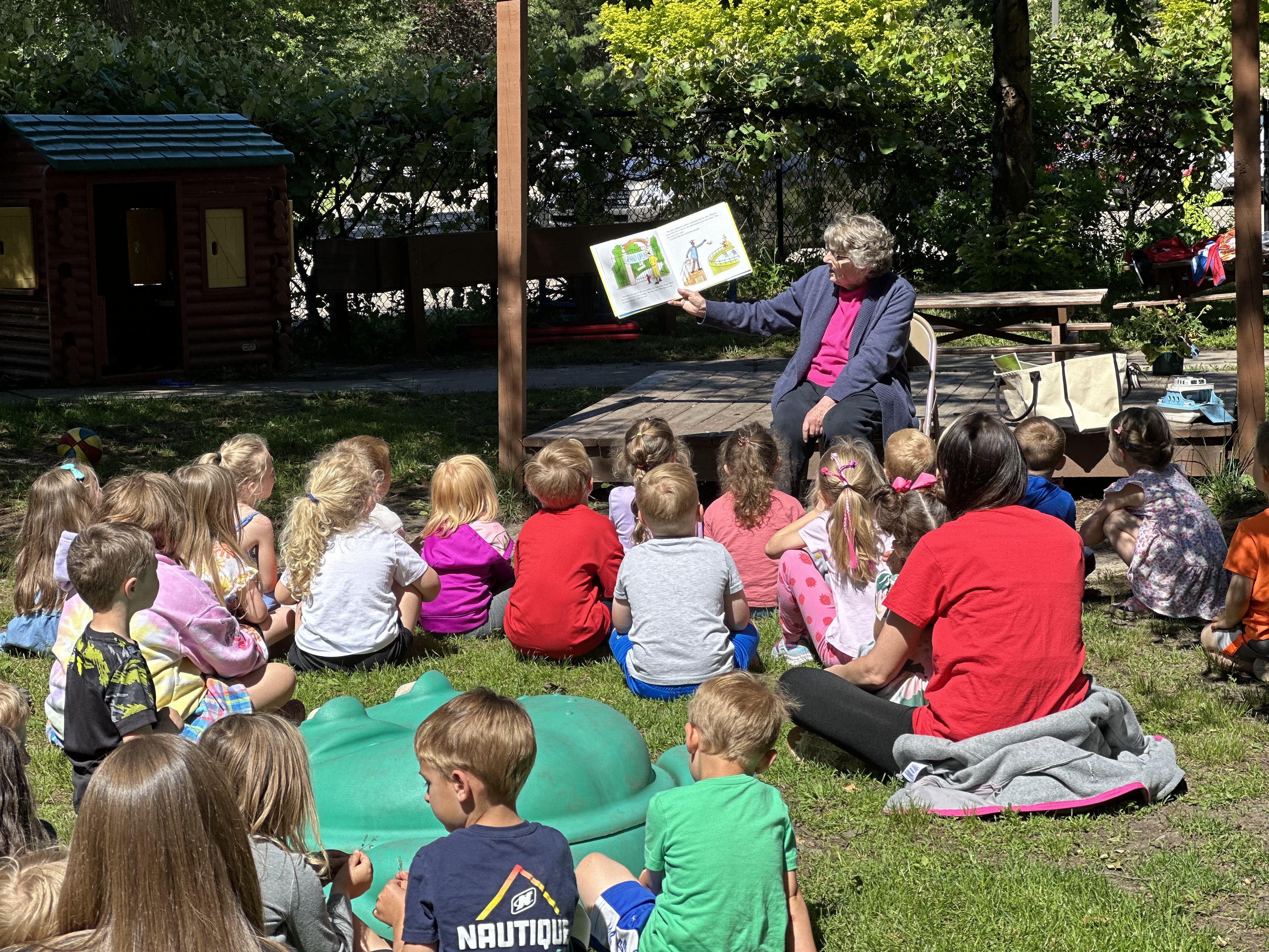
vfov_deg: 18.9
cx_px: 640
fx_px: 2859
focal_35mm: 78
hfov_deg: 25.0
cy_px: 471
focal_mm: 9
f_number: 2.8
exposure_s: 1/355
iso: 32
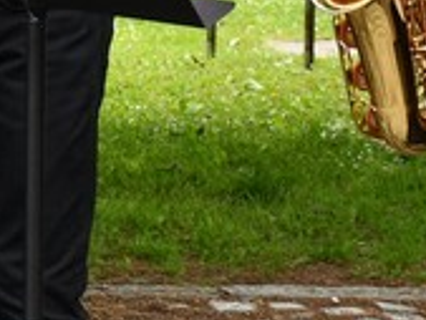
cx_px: -413
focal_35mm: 303
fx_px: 3732
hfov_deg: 6.4
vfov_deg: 4.9
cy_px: -57
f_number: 5
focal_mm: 35
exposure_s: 1/250
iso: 400
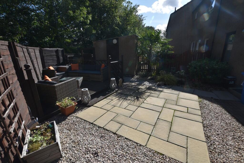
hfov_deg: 100.4
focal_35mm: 15
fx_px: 102
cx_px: 122
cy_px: 82
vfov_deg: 77.3
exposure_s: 1/200
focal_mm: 10
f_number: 10
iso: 100
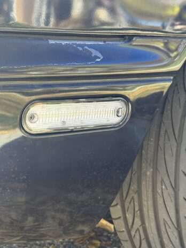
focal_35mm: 48
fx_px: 344
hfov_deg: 30.3
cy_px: 124
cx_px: 93
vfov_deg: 39.7
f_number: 1.78
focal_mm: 6.76
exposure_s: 1/250
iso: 64
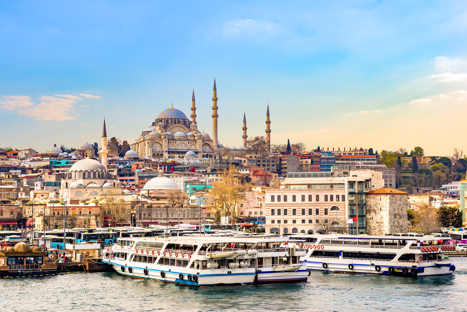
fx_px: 908
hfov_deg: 28.8
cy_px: 156
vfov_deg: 19.5
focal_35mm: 70
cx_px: 234
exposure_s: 1/1000
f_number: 7.1
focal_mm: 70
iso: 200
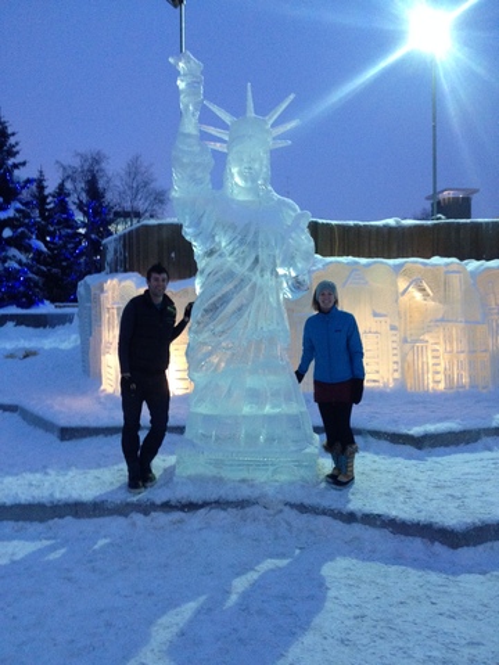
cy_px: 332
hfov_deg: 40.7
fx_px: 673
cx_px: 250
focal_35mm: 35
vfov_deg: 52.6
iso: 250
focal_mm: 4.28
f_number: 2.4
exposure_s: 1/20
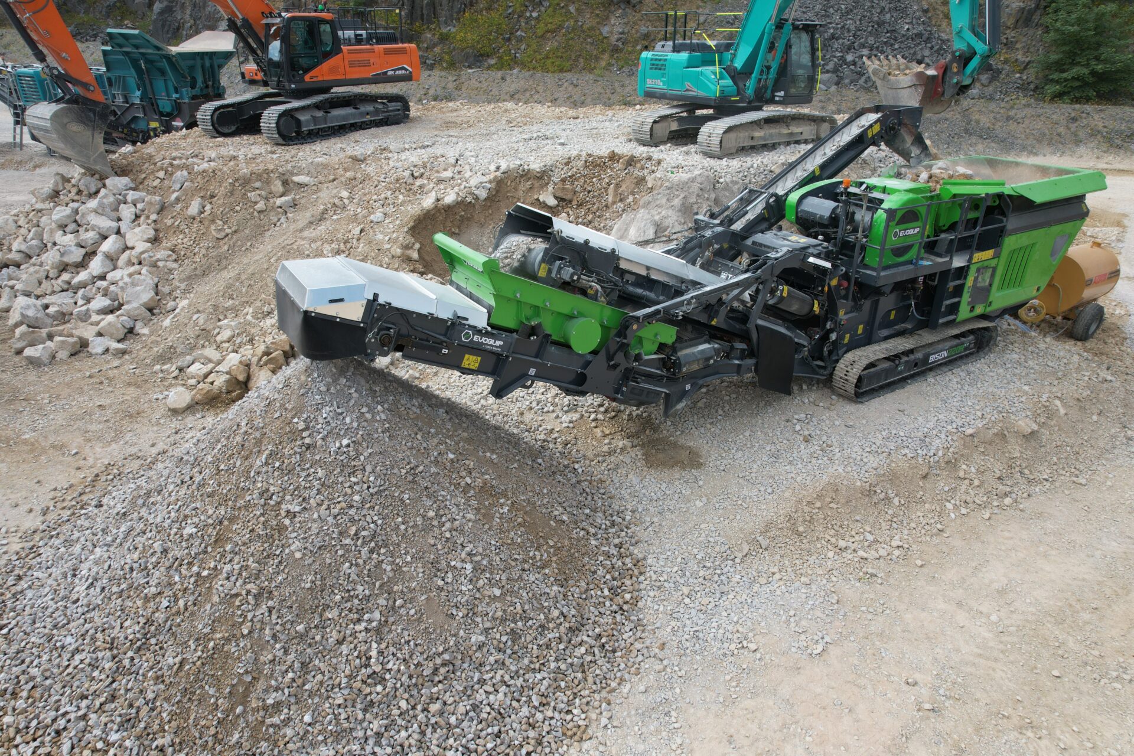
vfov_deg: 57.2
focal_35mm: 22
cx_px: 567
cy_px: 378
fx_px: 693
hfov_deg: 78.6
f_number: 2.8
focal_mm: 8.38
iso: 110
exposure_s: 1/1500
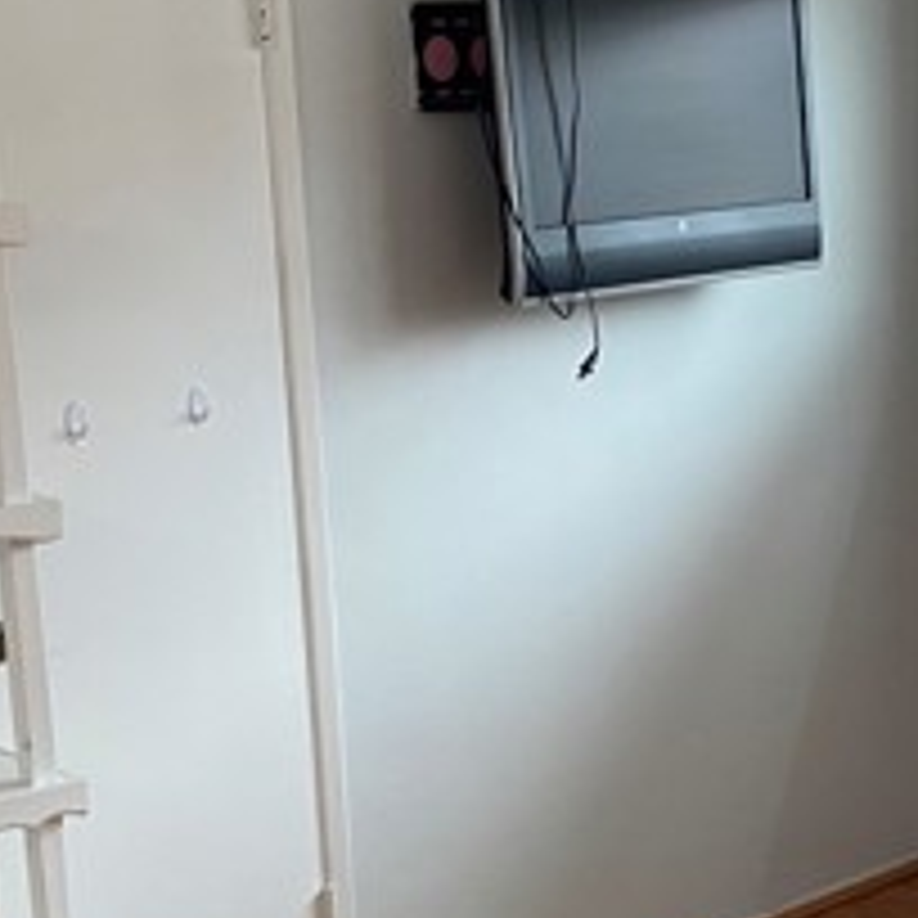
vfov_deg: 24.0
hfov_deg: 23.9
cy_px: 544
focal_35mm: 72
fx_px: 2160
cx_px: 567
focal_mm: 4.25
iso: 125
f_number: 1.8
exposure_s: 1/60
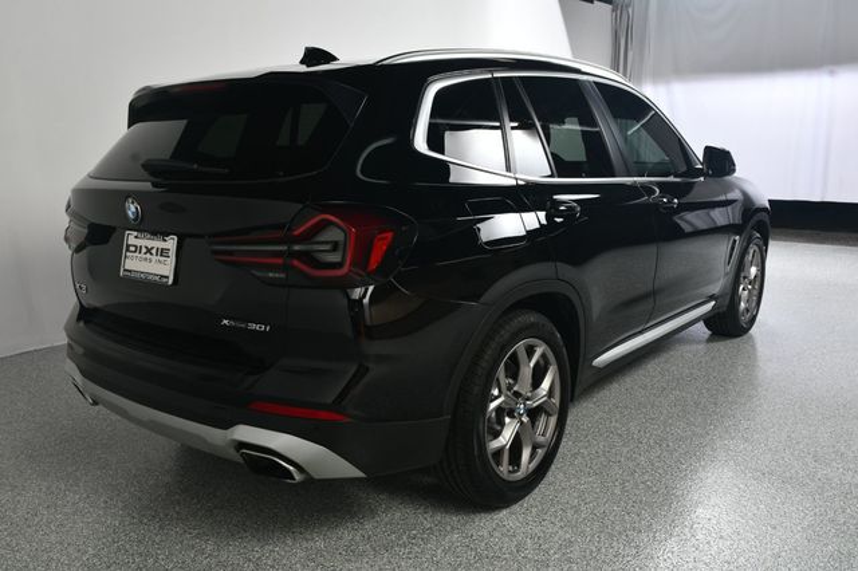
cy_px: 286
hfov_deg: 62.0
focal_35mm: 30
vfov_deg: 43.6
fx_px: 715
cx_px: 429
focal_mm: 20
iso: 100
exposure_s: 1/160
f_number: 10
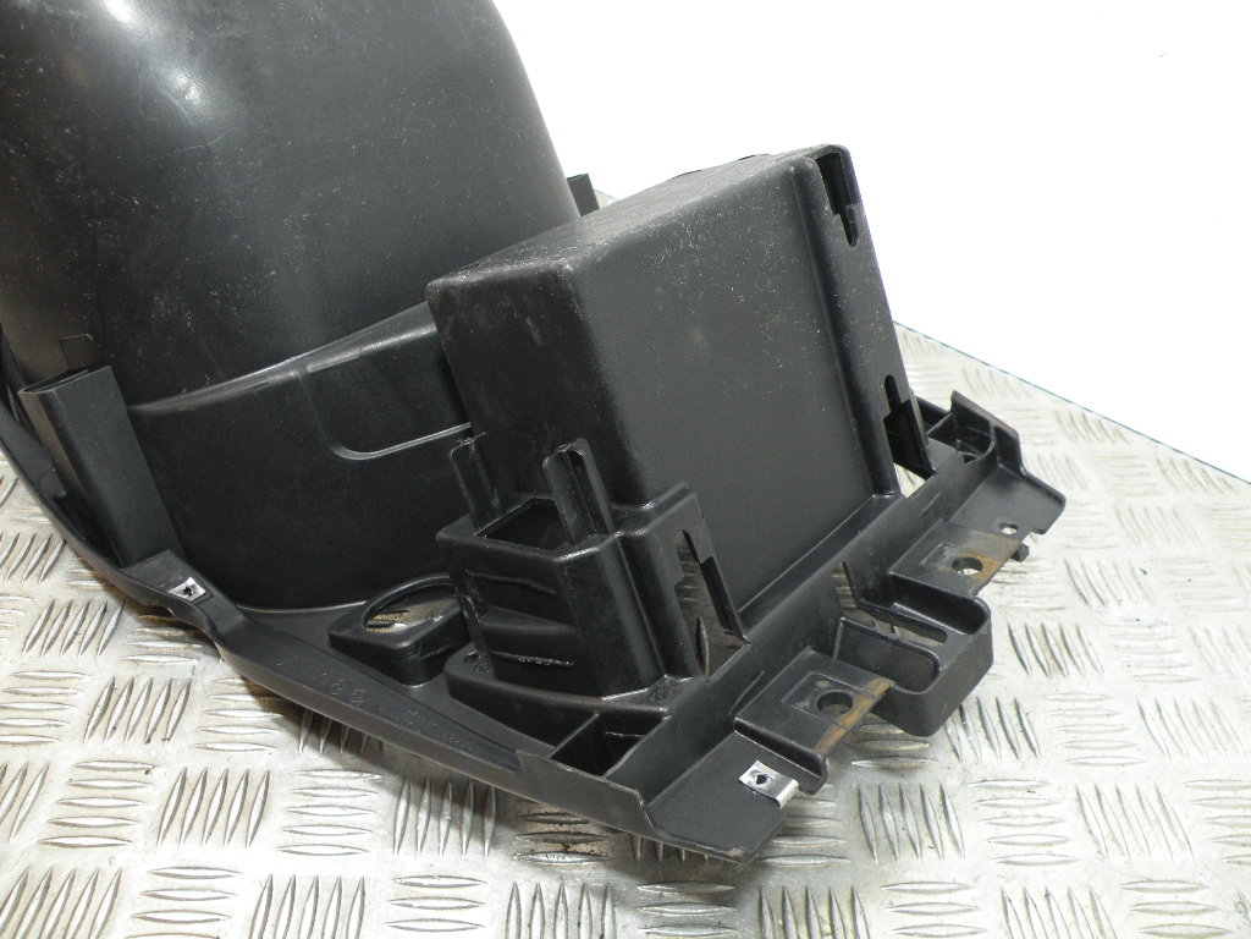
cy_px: 470
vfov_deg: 51.4
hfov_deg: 65.3
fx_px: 976
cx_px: 626
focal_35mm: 27
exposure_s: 1/64.7
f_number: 2.8
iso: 153
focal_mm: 4.7
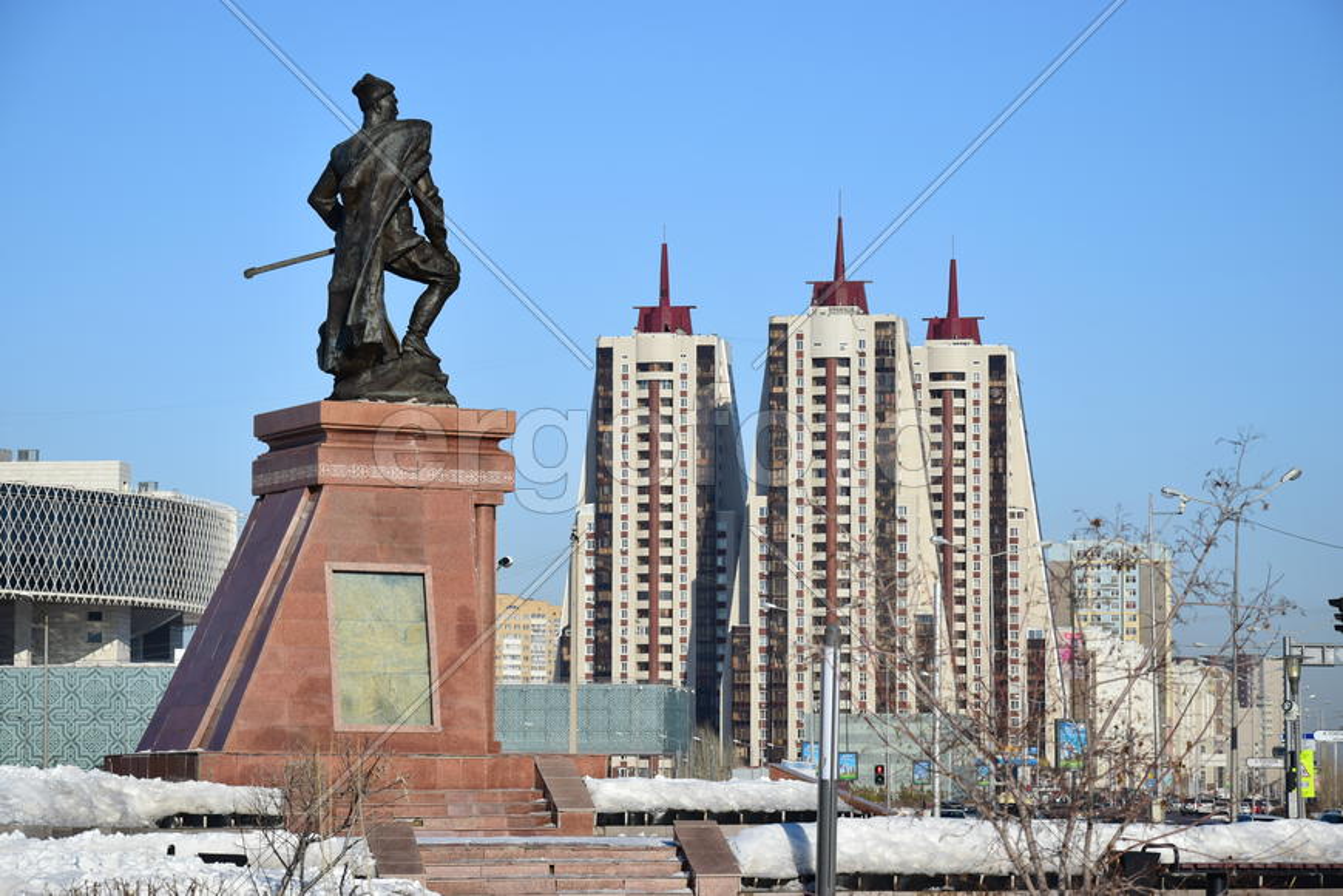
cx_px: 672
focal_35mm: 112
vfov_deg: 12.2
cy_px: 448
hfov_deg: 18.2
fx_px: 4197
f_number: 6.3
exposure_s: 1/640
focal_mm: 75
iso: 100
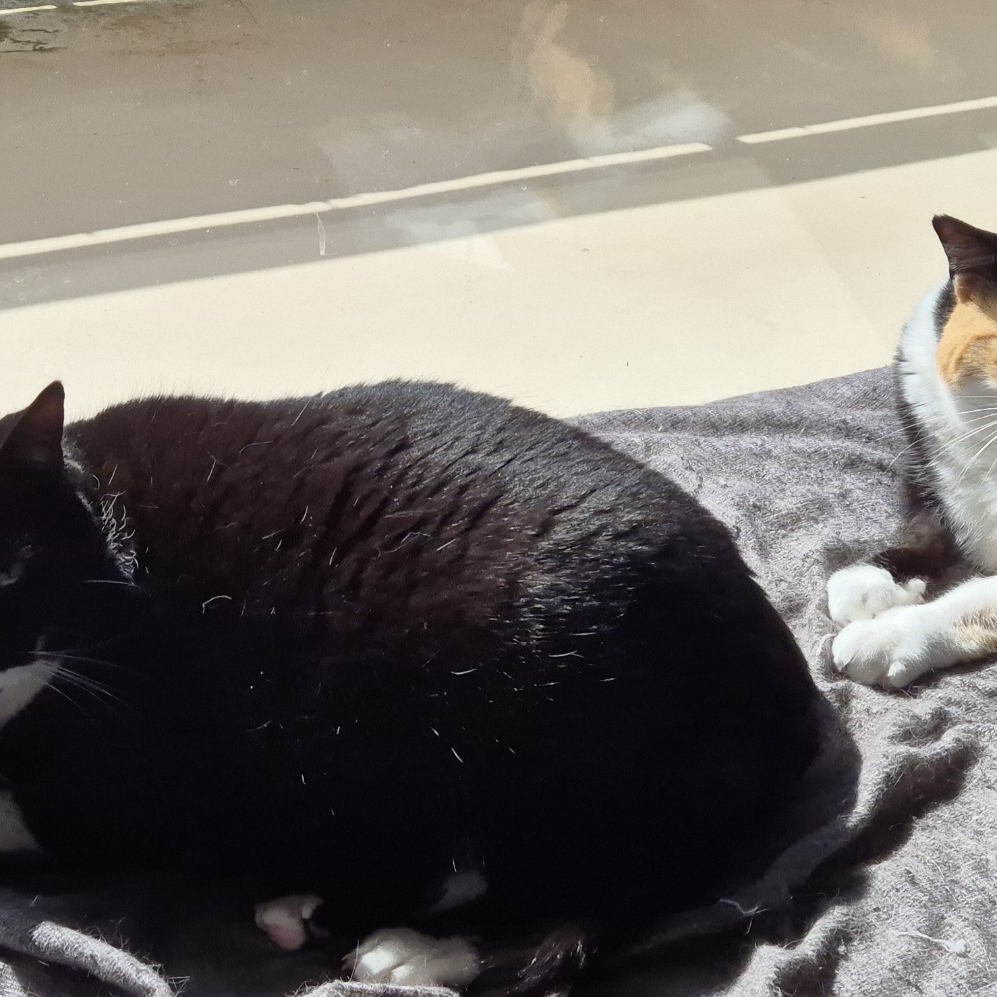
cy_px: 611
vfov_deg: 31.0
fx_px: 1792
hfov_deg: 31.1
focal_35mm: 55
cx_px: 472
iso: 25
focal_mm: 5.4
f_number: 1.8
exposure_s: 1/1648
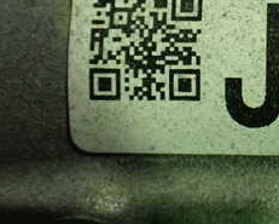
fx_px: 628
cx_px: 274
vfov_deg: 20.1
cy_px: 70
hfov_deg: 24.0
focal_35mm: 76
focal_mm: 5.4
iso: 800
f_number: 2.3
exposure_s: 1/40
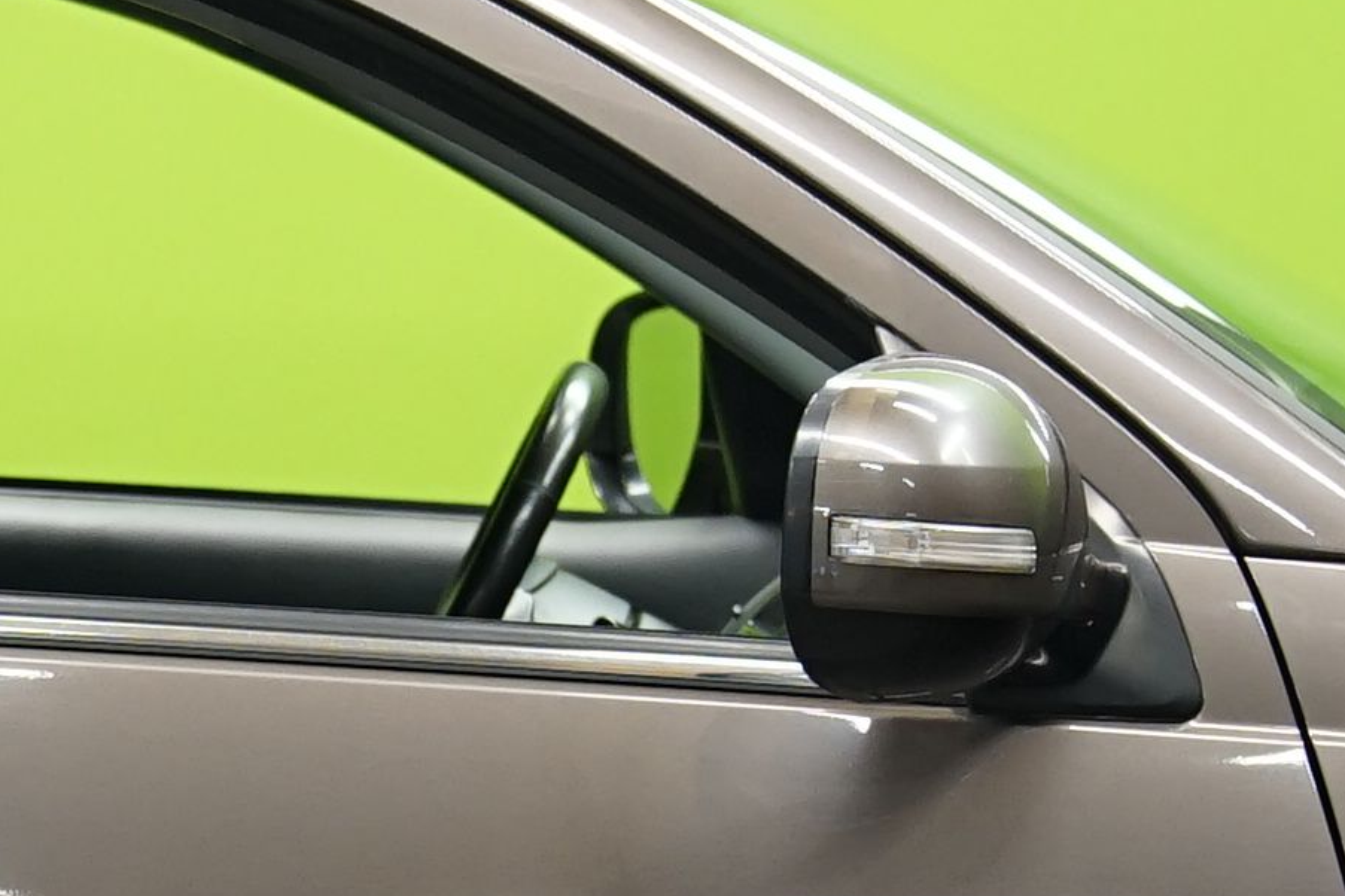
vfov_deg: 5.3
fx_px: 9676
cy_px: 1412
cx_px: -253
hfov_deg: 7.9
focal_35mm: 259
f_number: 2.8
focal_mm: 39
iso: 500
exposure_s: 1/40
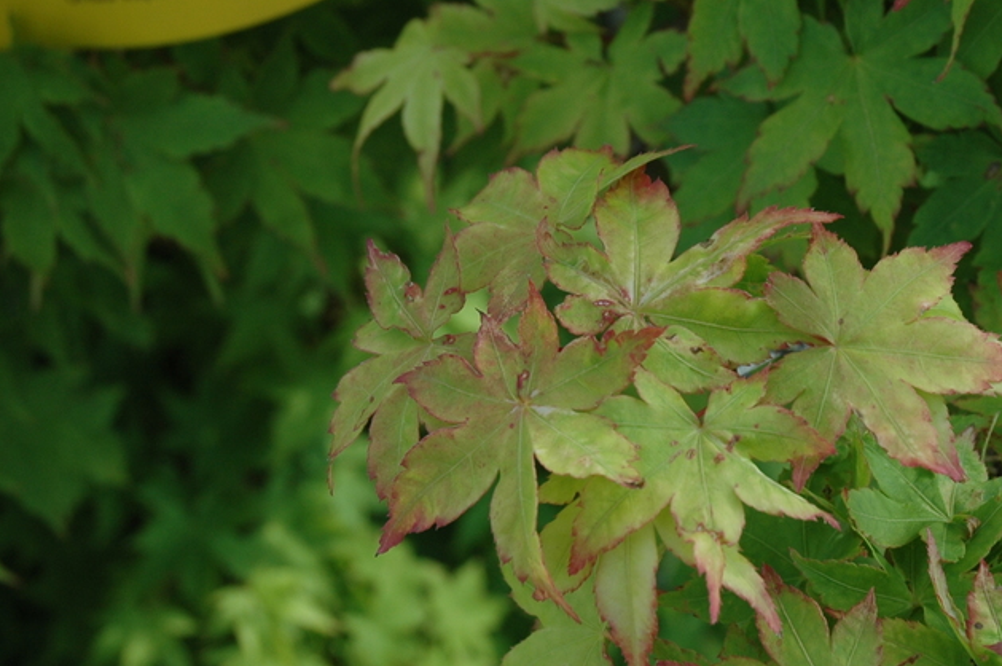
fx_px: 2473
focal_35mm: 89
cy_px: 422
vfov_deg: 15.3
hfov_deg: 22.6
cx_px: 786
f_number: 6.7
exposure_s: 1/180
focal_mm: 31
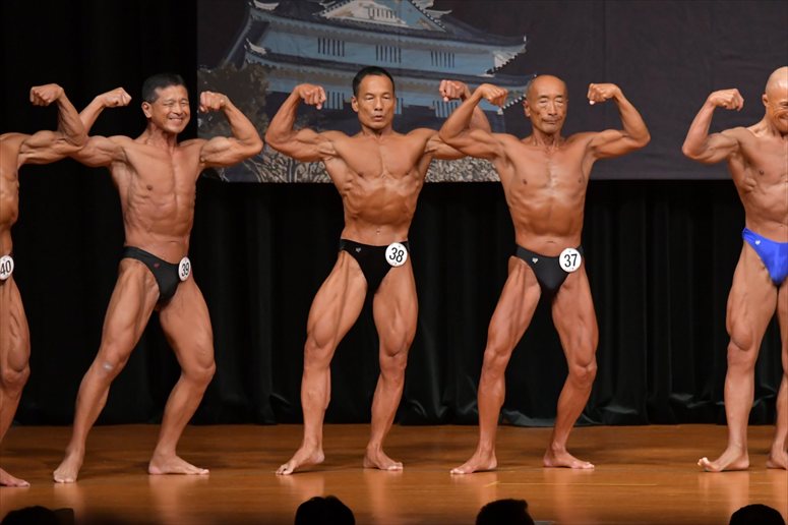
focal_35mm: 270
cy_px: 262
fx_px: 5907
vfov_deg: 5.1
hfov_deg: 7.6
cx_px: 394
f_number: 5.6
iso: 5000
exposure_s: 1/400
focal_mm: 180
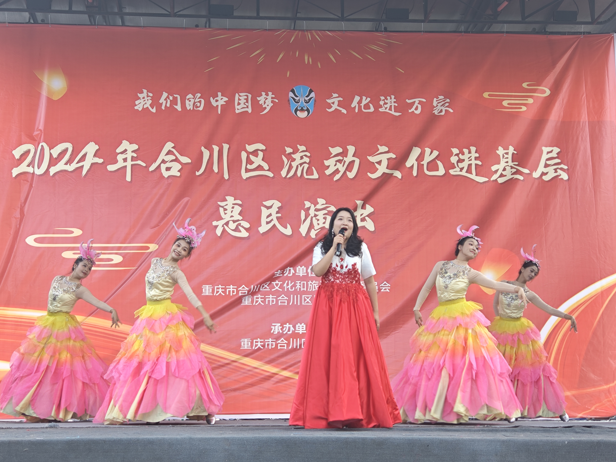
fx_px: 1335
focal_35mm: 75
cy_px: 231
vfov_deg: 19.6
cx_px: 308
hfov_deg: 26.0
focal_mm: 9
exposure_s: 1/100
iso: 80
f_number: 2
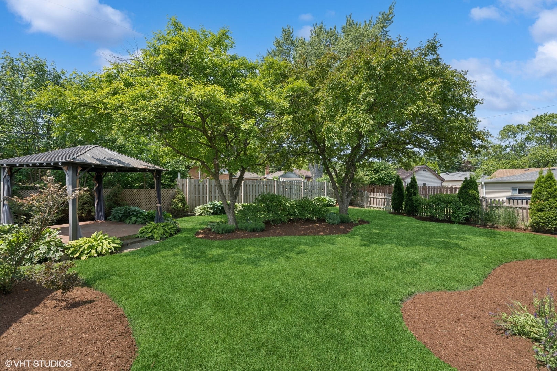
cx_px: 278
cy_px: 186
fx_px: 217
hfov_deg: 104.3
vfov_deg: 81.2
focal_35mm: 14
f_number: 9
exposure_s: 1/200
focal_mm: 14
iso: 200
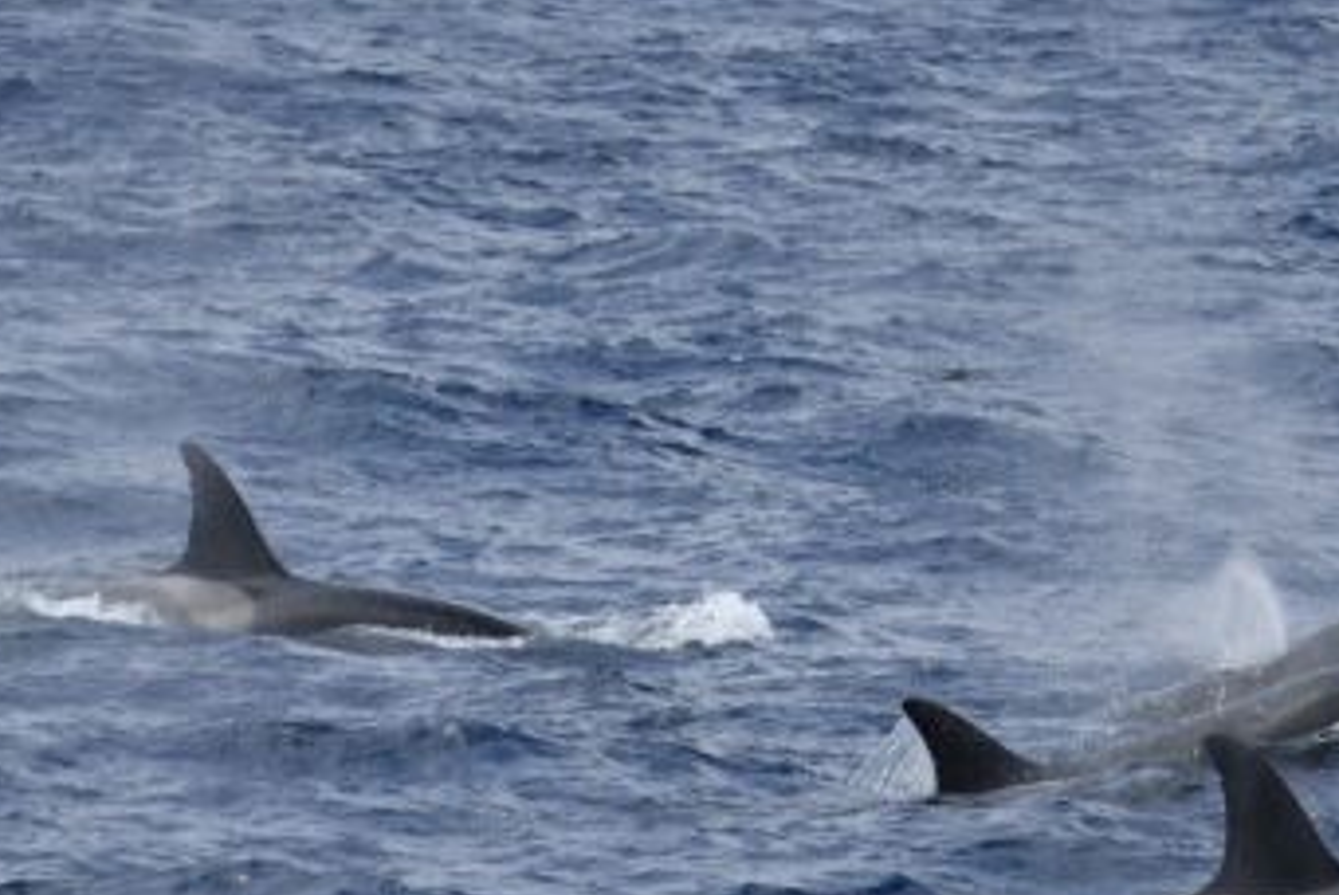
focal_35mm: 492
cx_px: 377
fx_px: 18315
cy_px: 979
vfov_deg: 2.8
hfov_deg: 4.2
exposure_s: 1/8000
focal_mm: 210
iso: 720
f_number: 5.3
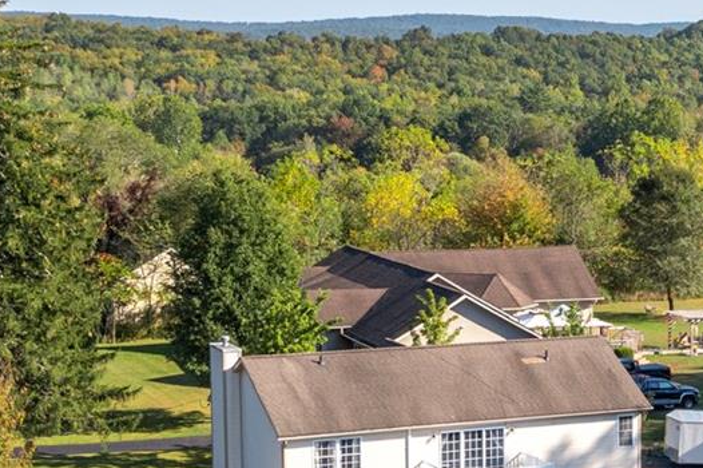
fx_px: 2127
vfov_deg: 12.5
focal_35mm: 109
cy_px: 407
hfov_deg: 18.3
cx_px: 699
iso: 100
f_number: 5.6
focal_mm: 10.26
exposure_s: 1/320
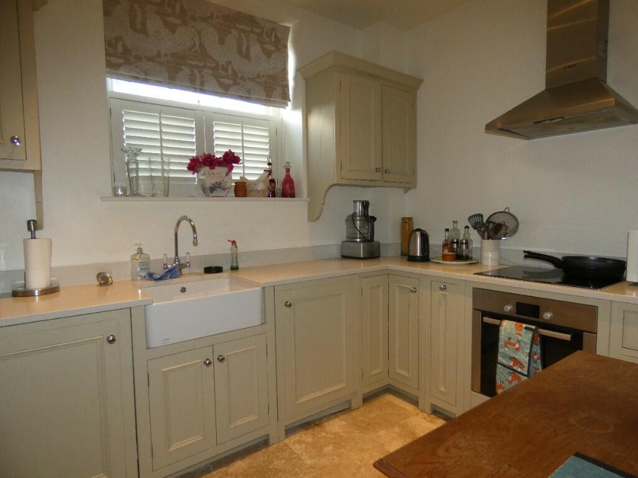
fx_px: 369
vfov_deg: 66.0
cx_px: 319
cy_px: 239
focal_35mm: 20
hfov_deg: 81.7
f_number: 2.8
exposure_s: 1/60
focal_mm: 3.6
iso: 250
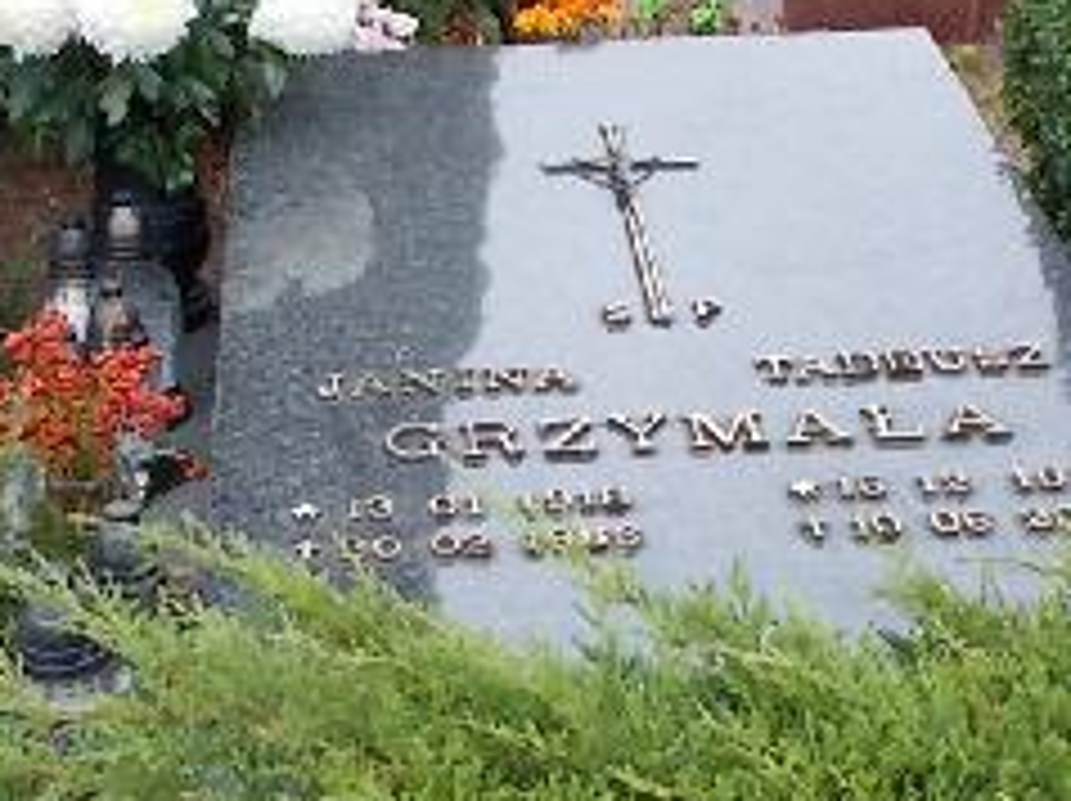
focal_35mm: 70
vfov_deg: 20.9
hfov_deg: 27.8
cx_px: 500
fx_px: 2164
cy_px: 477
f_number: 3.2
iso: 80
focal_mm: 4.6
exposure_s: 1/30
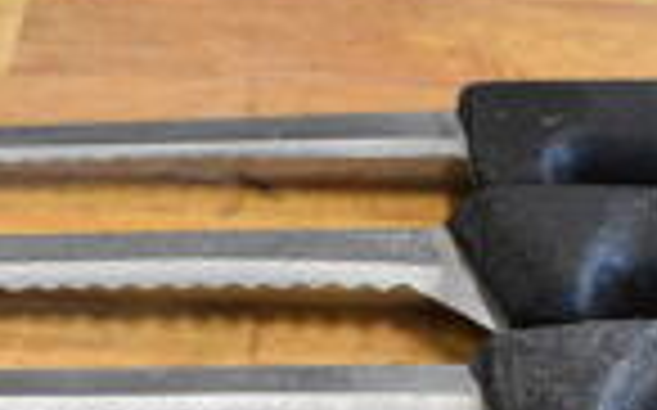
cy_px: 671
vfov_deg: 10.8
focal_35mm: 115
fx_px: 2058
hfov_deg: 18.1
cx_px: 207
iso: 1100
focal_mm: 18
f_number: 3.5
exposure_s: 1/125
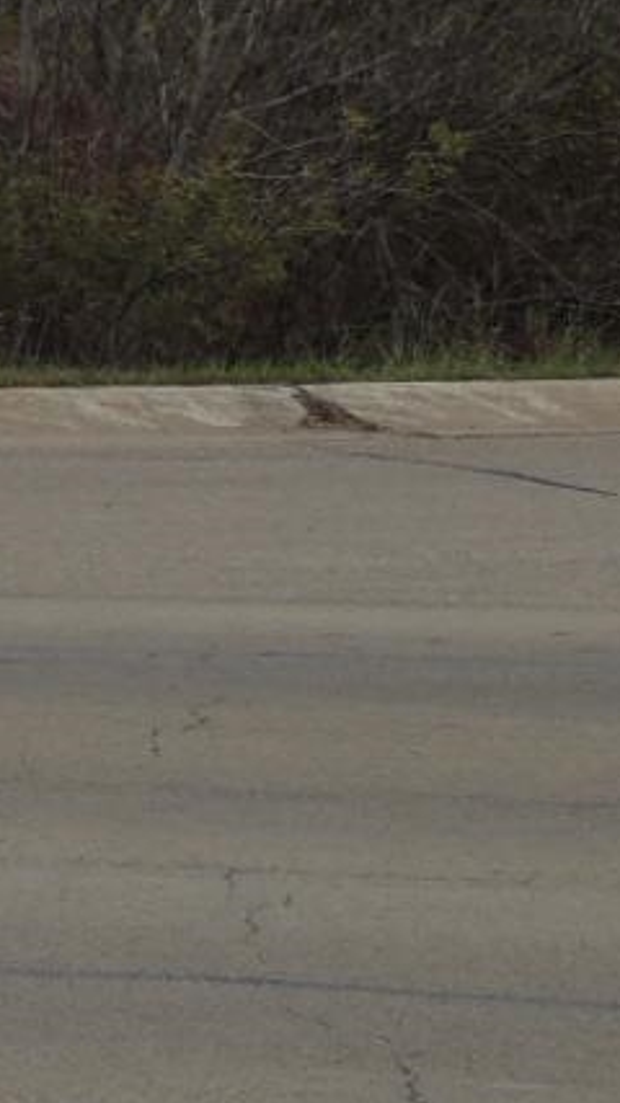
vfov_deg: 11.1
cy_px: -49
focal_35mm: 192
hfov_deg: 5.8
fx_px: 5615
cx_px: -1346
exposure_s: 1/800
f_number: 3.5
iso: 100
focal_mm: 8.3
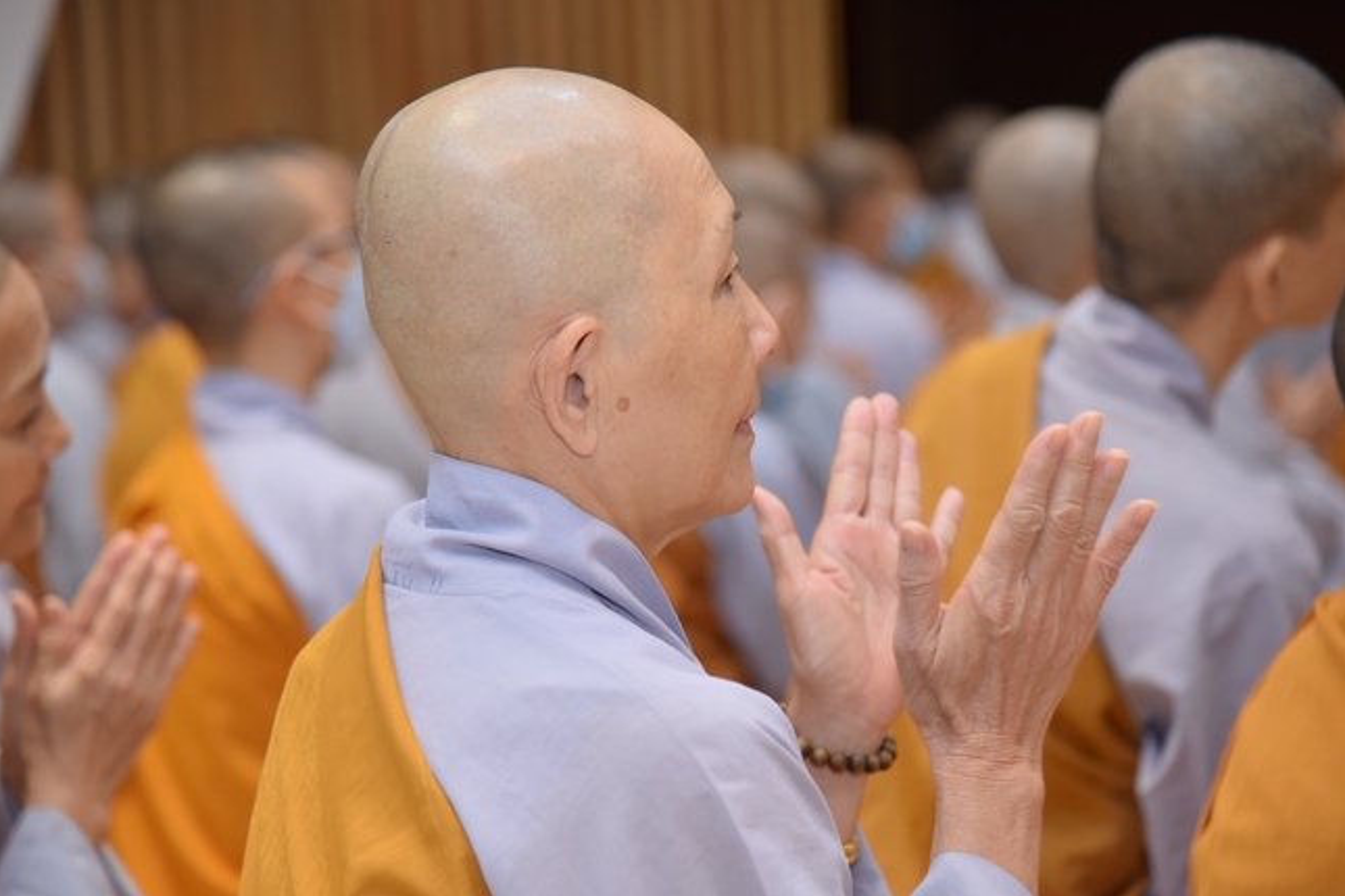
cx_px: 674
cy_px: 450
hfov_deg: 16.9
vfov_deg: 11.3
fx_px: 4520
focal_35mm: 121
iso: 1000
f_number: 4
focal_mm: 120
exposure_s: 1/160
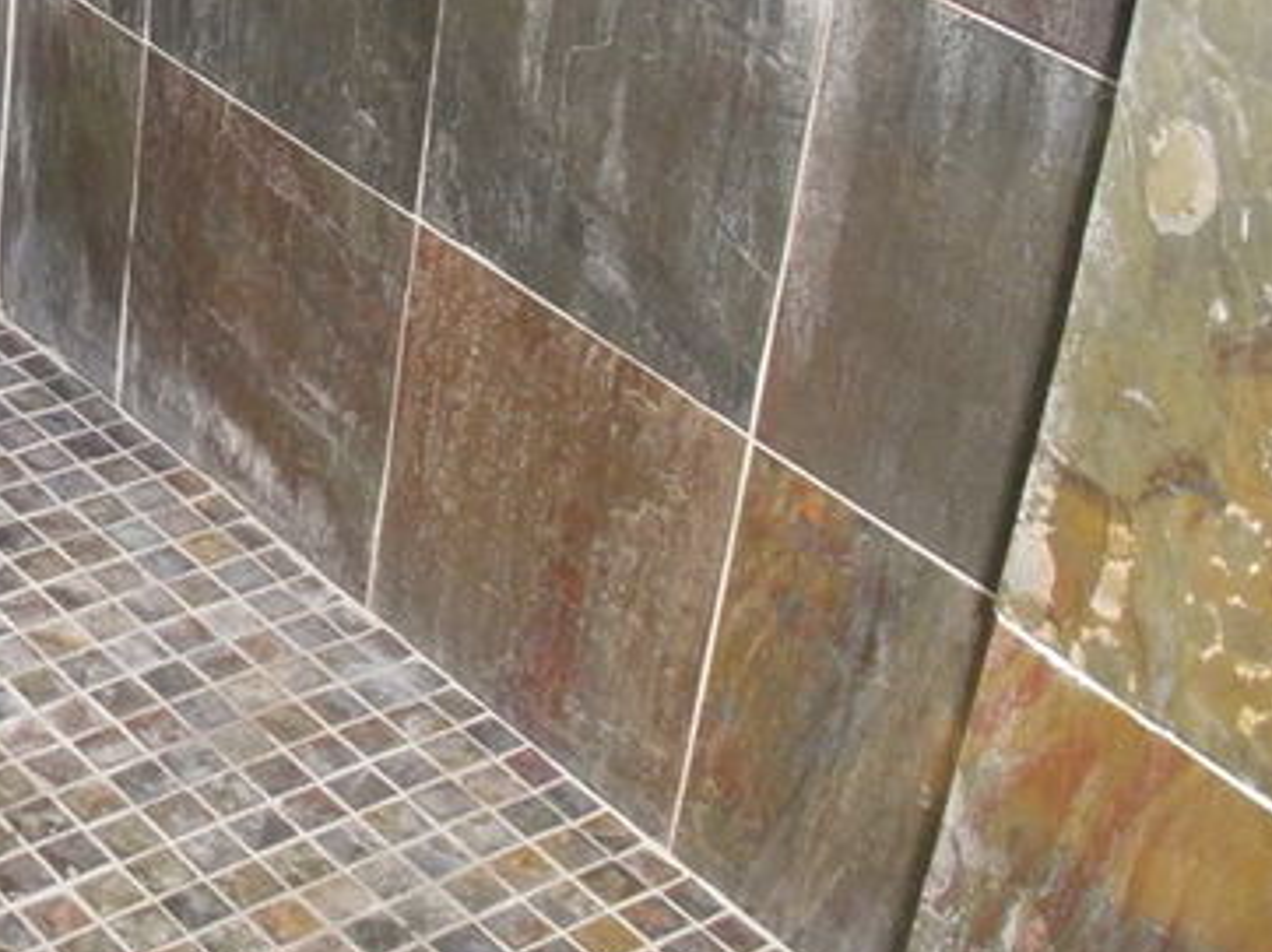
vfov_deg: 17.2
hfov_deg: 22.2
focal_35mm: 84
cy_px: 60
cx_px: -67
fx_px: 3085
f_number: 3.3
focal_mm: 6.3
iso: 400
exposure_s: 1/125
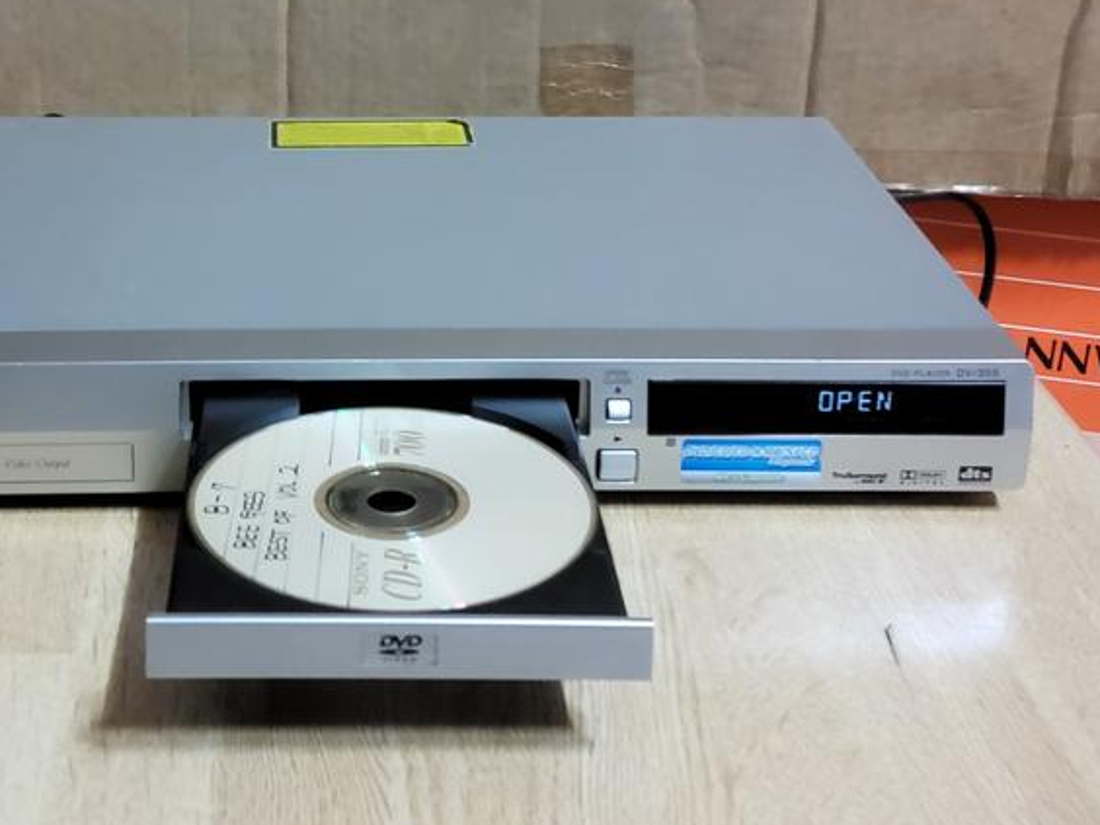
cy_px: 164
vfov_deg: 24.4
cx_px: 337
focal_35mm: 59
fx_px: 1875
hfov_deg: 32.3
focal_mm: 3.98
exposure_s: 1/40
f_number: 1.8
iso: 640
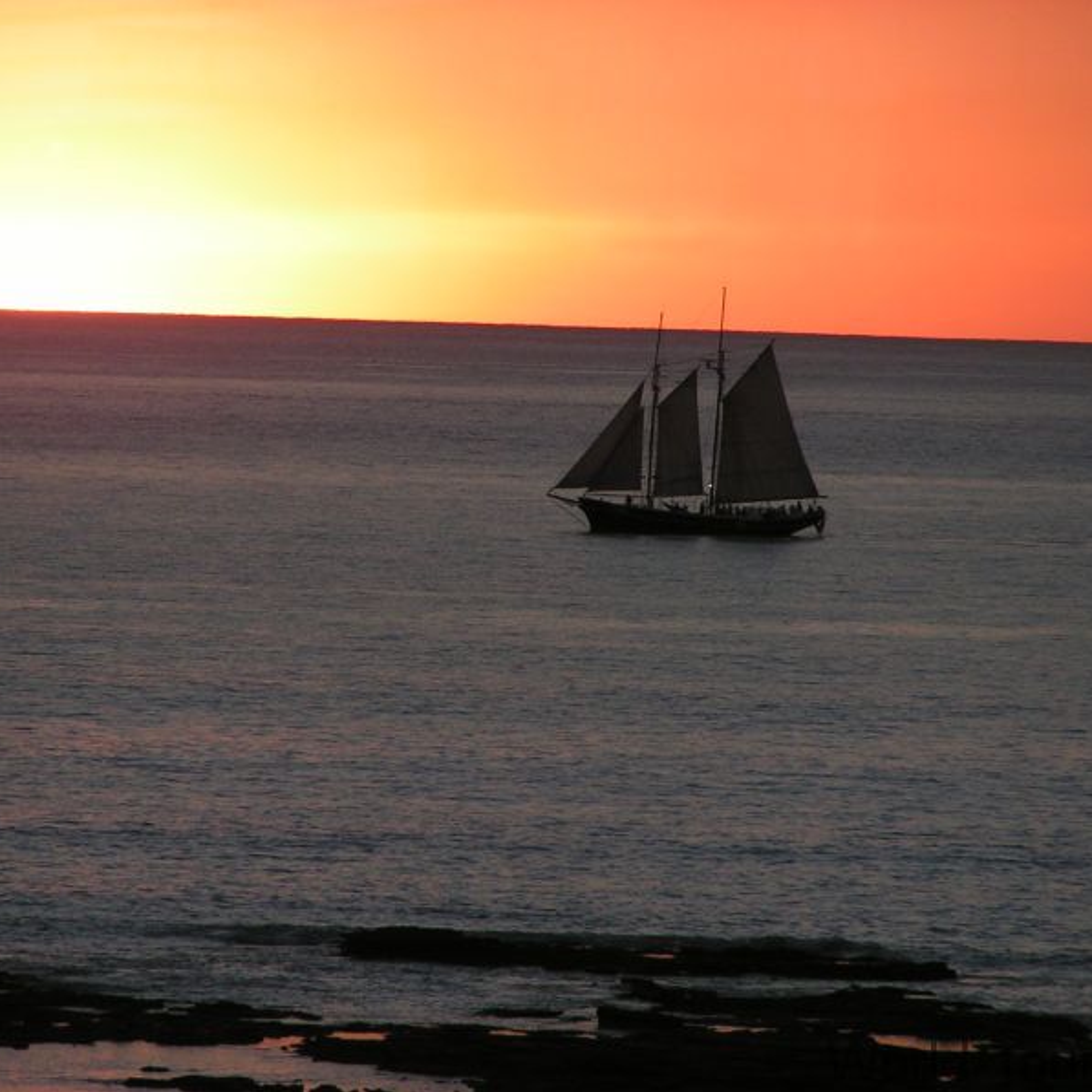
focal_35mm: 450
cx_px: 527
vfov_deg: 3.9
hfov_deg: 3.9
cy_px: 545
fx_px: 16061
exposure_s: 1/400
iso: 80
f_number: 3.5
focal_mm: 58
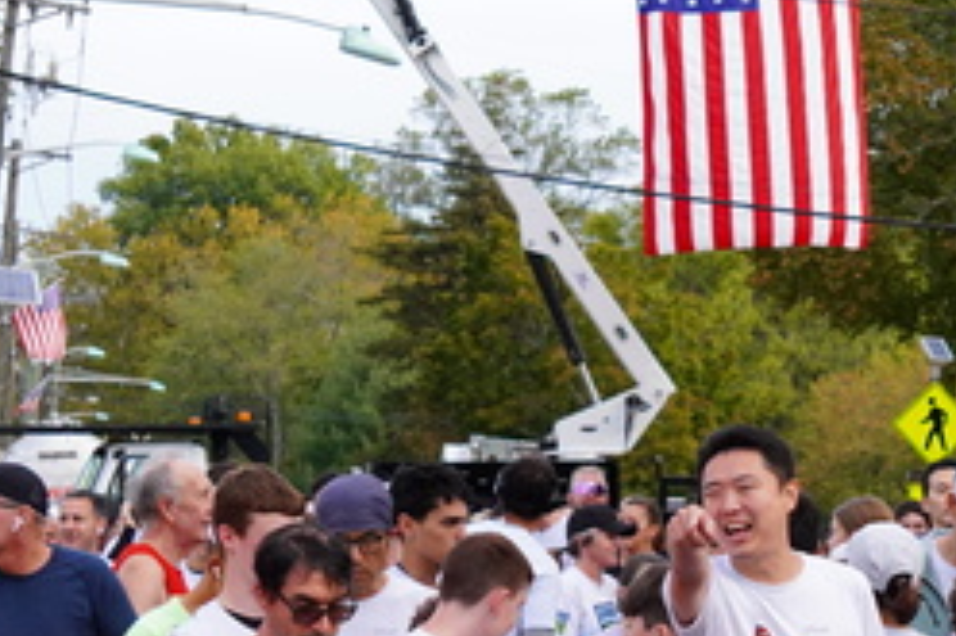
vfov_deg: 7.4
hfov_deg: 11.2
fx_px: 4859
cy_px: 676
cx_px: 763
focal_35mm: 183
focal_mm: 55
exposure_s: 1/1600
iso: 1600
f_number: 5.6
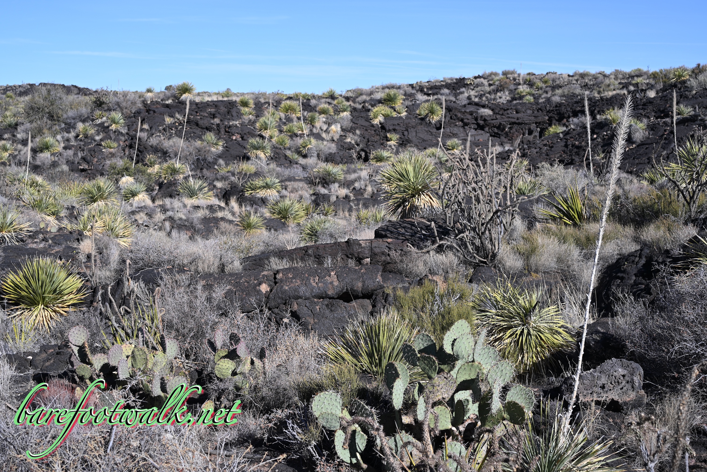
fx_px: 982
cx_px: 354
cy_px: 236
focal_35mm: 50
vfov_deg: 27.0
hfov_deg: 39.6
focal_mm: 50
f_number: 5
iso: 125
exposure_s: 1/1000
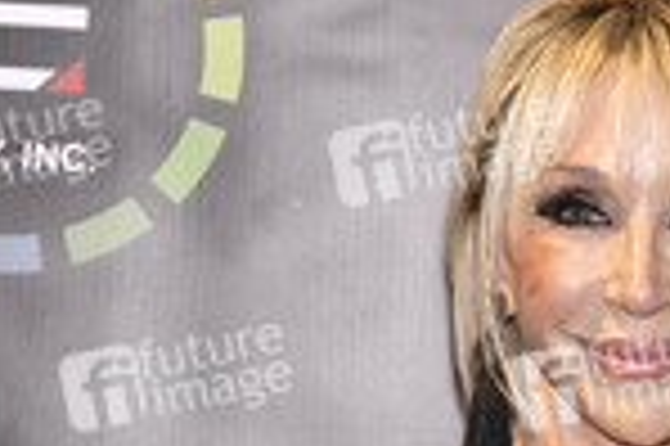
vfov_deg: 8.7
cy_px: 266
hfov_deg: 12.5
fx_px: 2919
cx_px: 956
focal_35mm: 157
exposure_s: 1/200
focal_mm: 52
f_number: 5
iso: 800
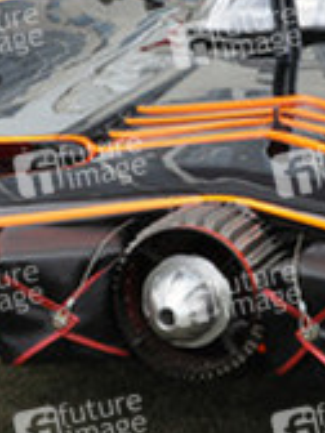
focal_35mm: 108
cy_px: 103
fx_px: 1352
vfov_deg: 18.1
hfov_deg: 13.6
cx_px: 268
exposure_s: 1/640
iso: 2000
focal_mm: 28
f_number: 13
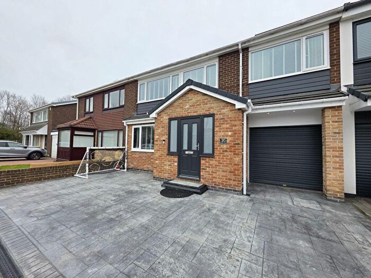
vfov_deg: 89.9
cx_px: 186
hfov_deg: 106.2
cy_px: 139
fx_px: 139
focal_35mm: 13
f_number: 1.9
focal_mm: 2.2
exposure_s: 1/508
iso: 40
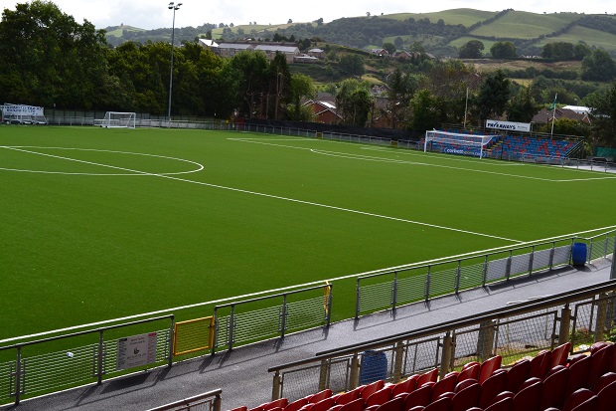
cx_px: 308
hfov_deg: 41.1
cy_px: 206
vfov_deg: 28.1
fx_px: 821
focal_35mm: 48
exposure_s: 1/250
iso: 400
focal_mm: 32
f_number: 10
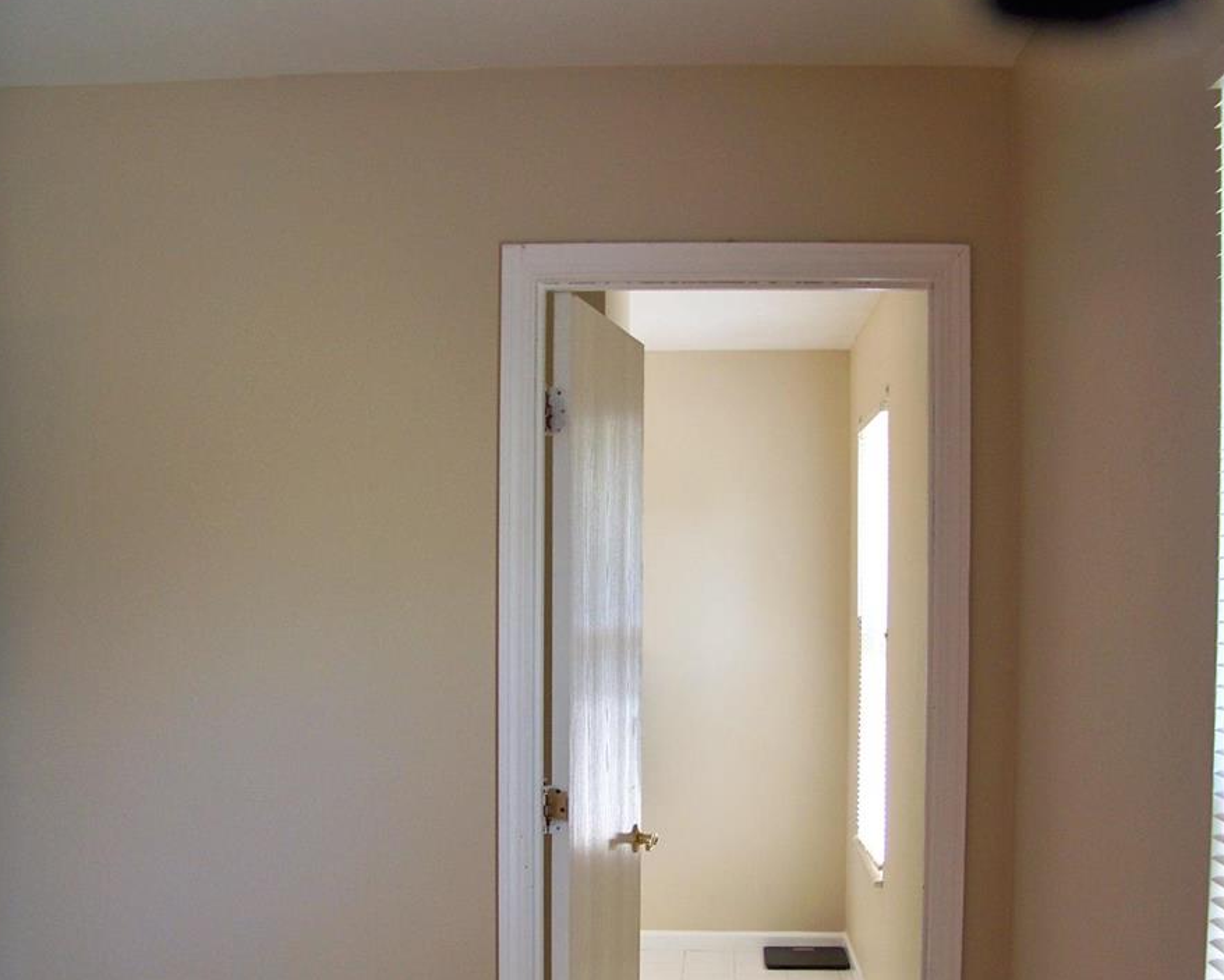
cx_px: 615
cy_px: 661
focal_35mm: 44
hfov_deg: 42.0
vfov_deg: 33.8
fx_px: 1594
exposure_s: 1/30
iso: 100
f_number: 2.8
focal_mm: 5.85
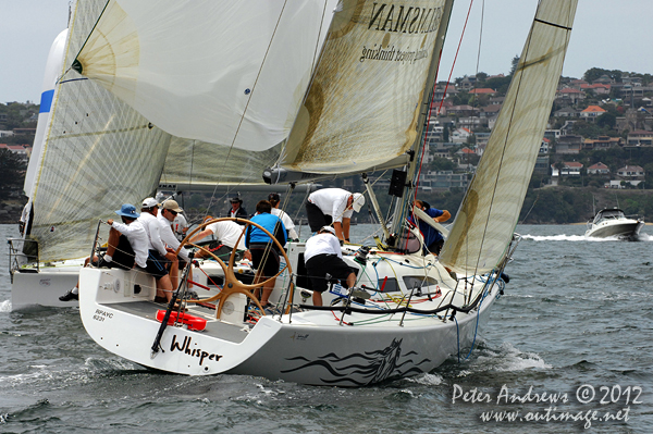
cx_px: 326
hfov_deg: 8.9
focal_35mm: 232
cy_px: 217
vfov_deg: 5.9
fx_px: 4214
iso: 400
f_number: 8
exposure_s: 1/1000
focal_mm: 155
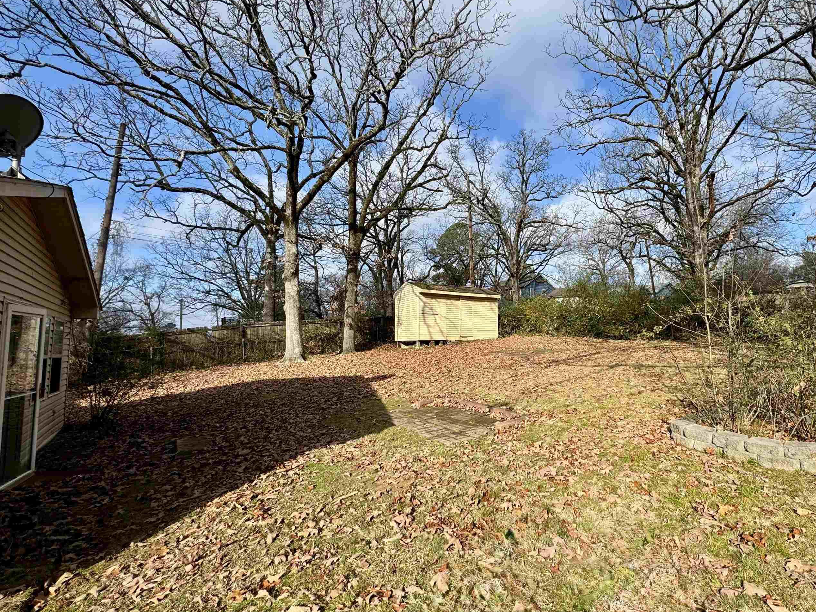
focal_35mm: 17
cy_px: 311
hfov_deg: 89.7
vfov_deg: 74.7
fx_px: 401
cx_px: 495
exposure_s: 1/1395
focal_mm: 2.22
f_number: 2.2
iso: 40
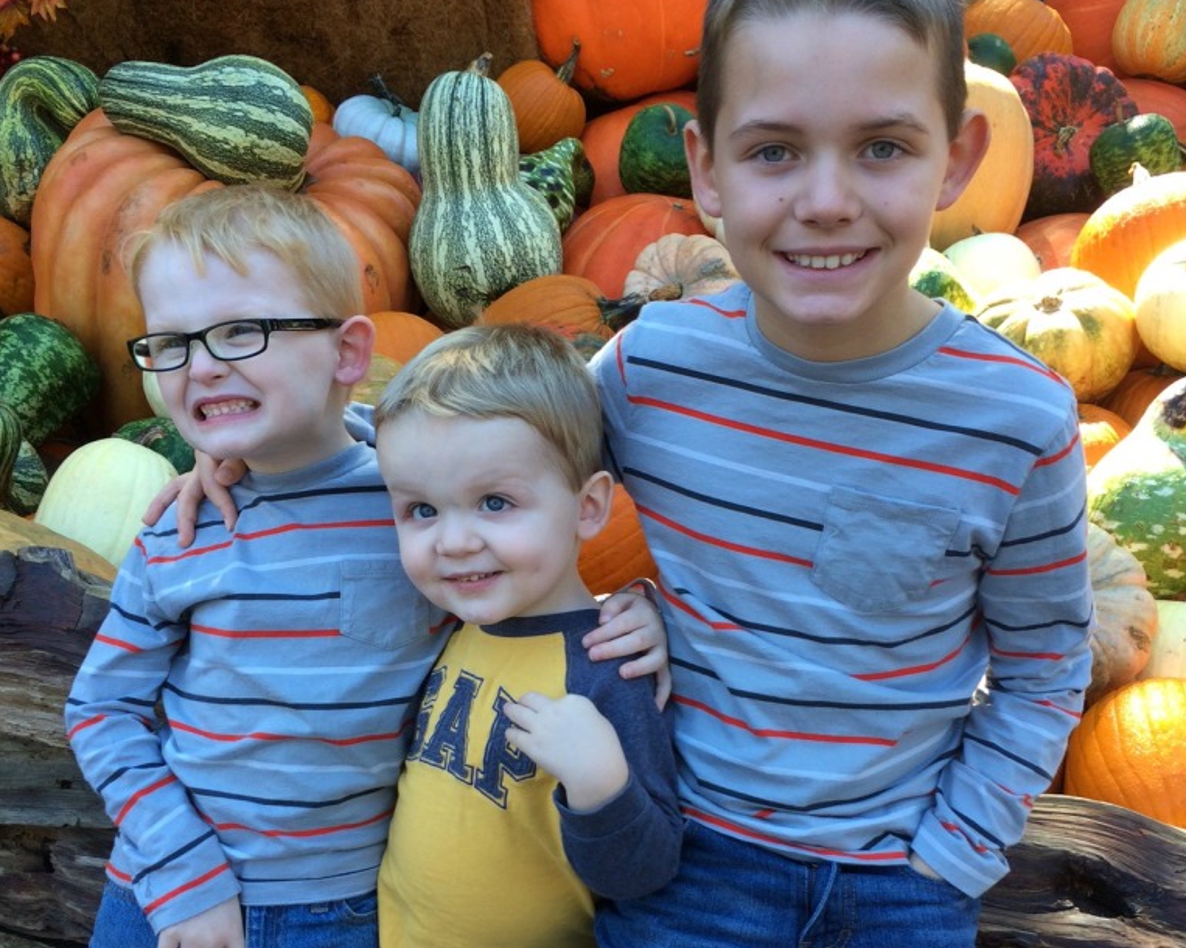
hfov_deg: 47.9
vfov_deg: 38.4
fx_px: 1333
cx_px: 594
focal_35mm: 38
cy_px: 674
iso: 40
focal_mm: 4.15
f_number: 2.2
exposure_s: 1/120
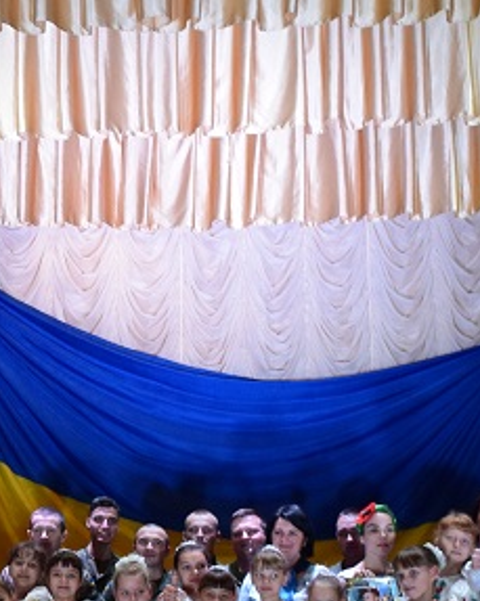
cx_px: 57
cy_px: 437
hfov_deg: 16.8
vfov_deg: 21.1
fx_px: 1606
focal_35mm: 90
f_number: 8
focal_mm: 23
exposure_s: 1/60
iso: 1400
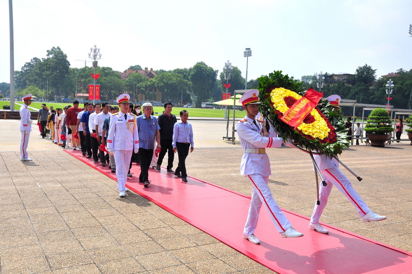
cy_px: 137
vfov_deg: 39.9
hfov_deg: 57.3
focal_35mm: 33
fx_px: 377
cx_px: 206
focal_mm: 22
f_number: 10
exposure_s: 1/400
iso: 200
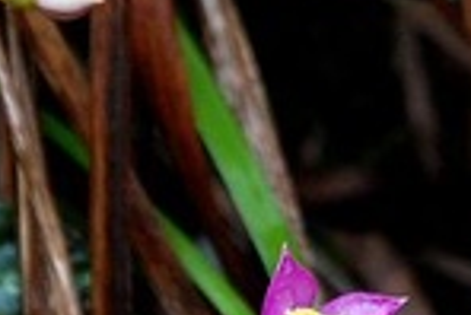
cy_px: 60
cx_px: 356
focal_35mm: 638
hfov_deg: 3.2
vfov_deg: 2.2
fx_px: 8356
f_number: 8
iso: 800
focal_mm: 105
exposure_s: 1/160
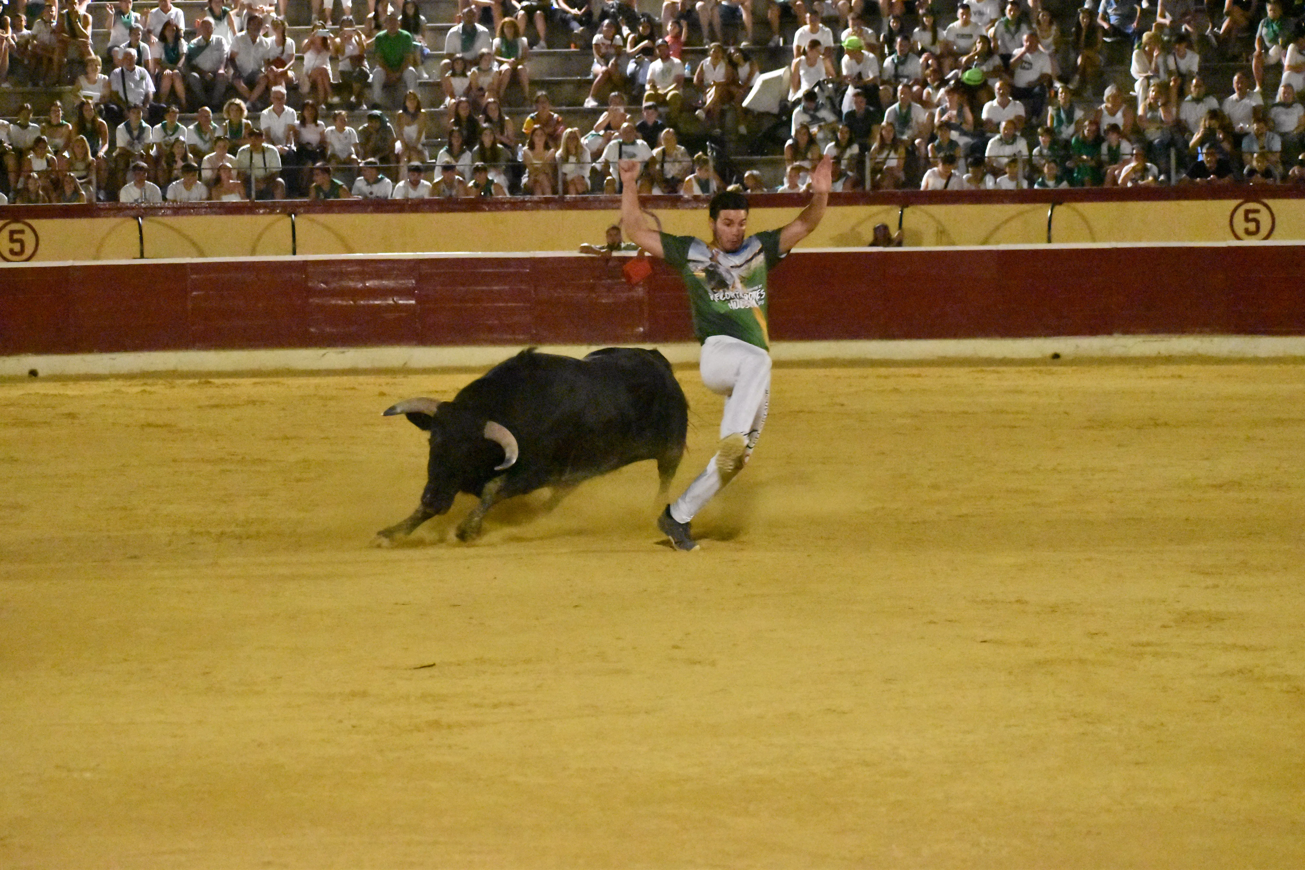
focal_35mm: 105
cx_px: 652
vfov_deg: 13.0
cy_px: 435
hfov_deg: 19.5
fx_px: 3806
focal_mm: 70
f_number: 5.6
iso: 25600
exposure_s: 1/500
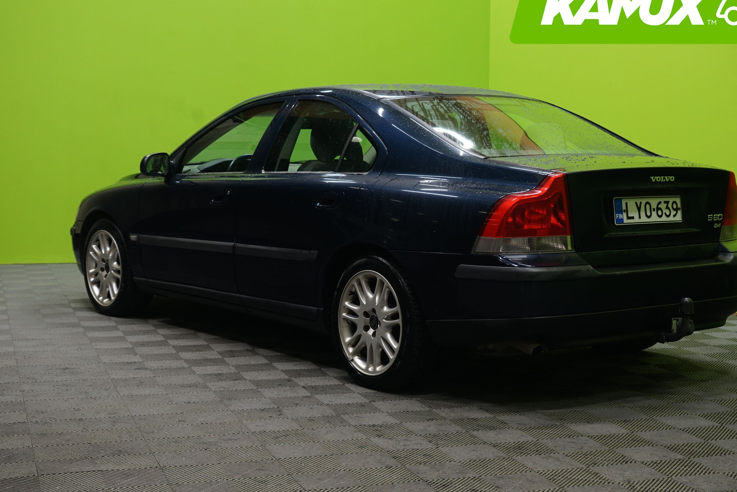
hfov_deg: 34.5
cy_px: 232
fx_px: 1187
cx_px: 400
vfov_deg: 23.4
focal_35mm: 58
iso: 800
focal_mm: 49
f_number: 5.6
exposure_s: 1/20
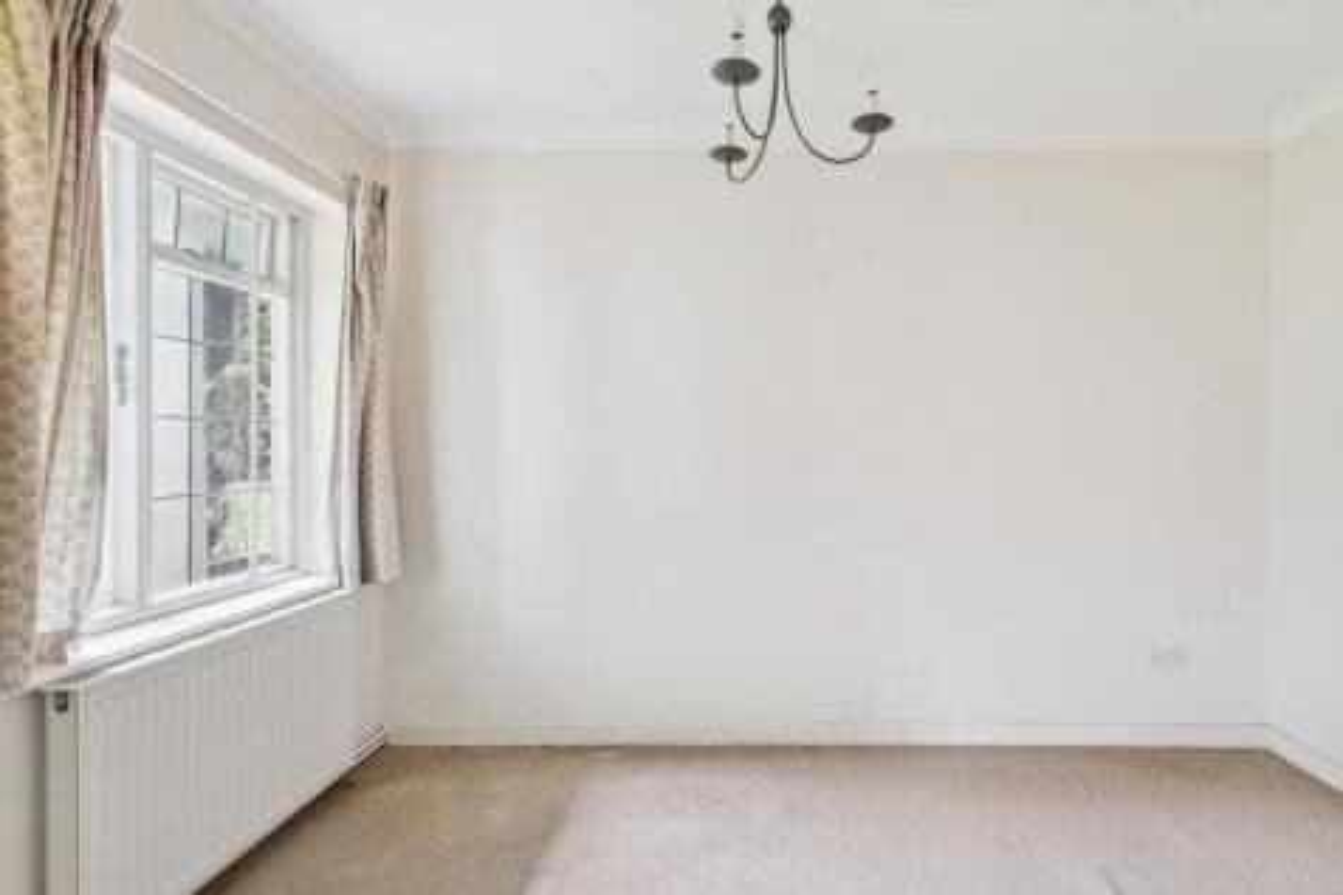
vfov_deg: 73.7
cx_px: 672
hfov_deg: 96.8
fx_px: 597
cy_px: 448
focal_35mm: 16
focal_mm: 16
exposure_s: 1/2
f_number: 5.6
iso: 320
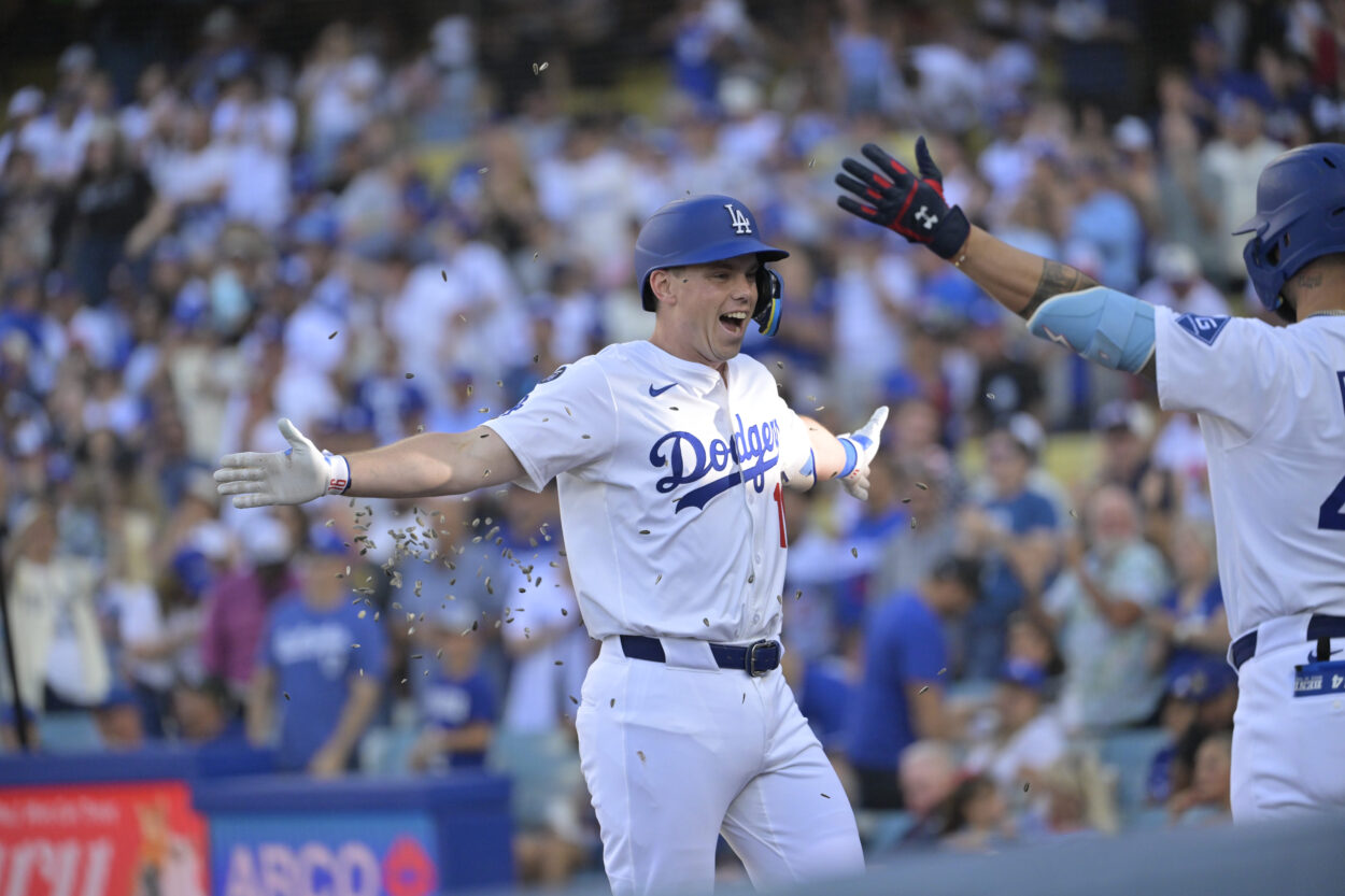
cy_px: 448
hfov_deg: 7.4
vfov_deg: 4.9
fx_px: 10459
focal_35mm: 280
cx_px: 672
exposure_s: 1/4000
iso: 2000
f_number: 4
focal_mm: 280
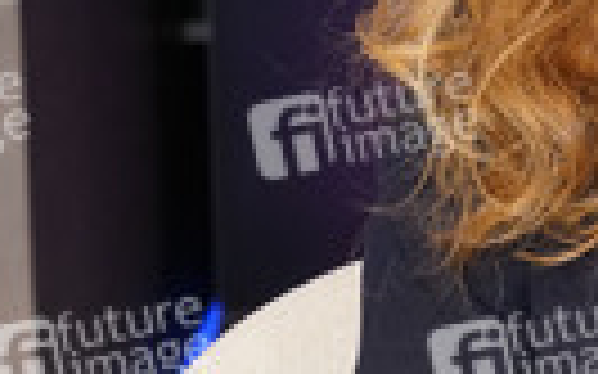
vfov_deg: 8.8
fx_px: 2362
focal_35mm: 145
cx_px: 875
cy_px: -212
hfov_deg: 13.6
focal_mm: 42
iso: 2000
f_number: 5.6
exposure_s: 1/125
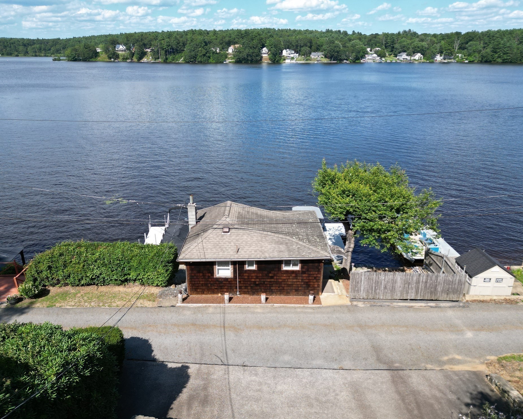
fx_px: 402
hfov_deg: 66.0
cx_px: 253
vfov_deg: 54.9
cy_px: 217
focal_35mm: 26
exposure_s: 1/2000
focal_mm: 6.72
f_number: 1.7
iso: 110
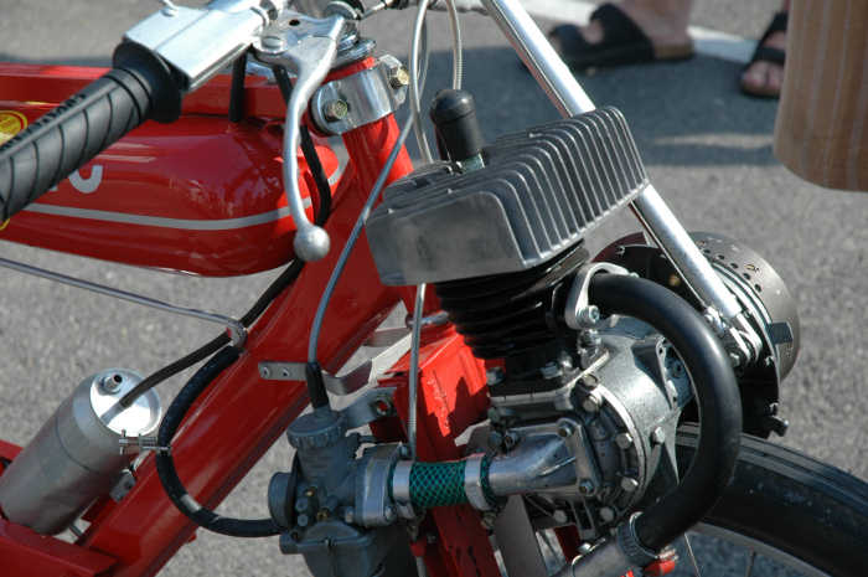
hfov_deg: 19.5
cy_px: 288
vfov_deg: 13.0
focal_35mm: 105
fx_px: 2529
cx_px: 434
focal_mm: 70
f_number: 8
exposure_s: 1/250
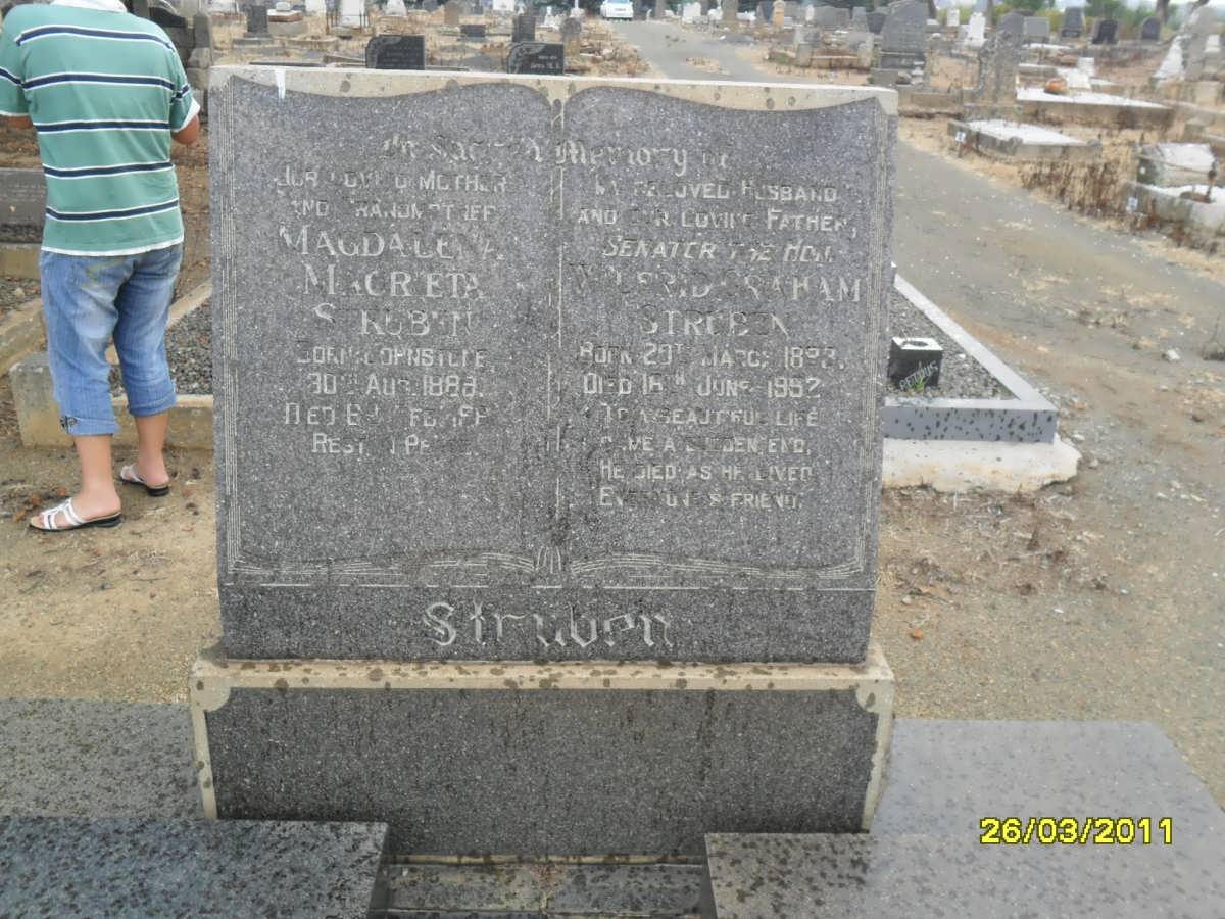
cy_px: 460
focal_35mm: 32
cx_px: 612
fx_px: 1132
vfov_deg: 44.2
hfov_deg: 56.8
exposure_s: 1/60
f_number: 3.7
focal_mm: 5.7
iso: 100
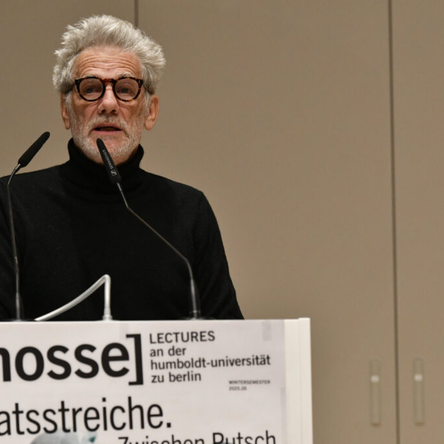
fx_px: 4043
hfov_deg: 6.3
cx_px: 223
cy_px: 221
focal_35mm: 279
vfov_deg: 6.3
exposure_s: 1/320
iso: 3200
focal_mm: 145
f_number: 4
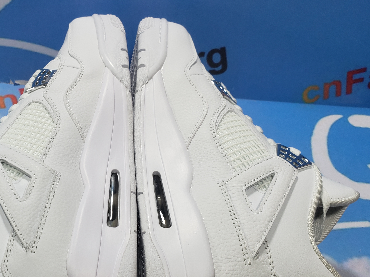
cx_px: 106
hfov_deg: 46.6
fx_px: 417
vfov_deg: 36.7
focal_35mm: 39
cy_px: 164
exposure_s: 1/50
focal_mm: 4.3
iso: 50
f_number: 1.5
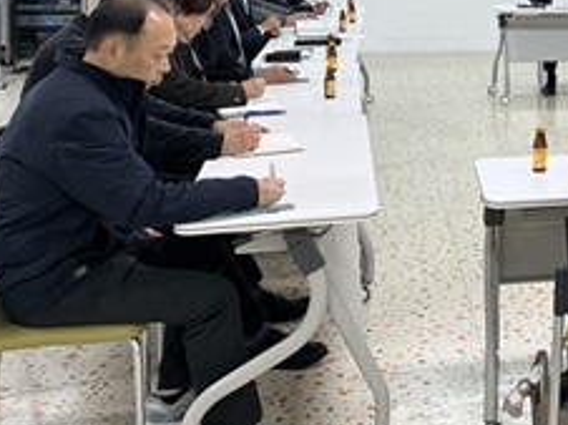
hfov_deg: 26.6
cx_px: 674
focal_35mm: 65
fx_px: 1065
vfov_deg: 21.5
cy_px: -33
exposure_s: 1/120
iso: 125
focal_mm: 5.1
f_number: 1.6
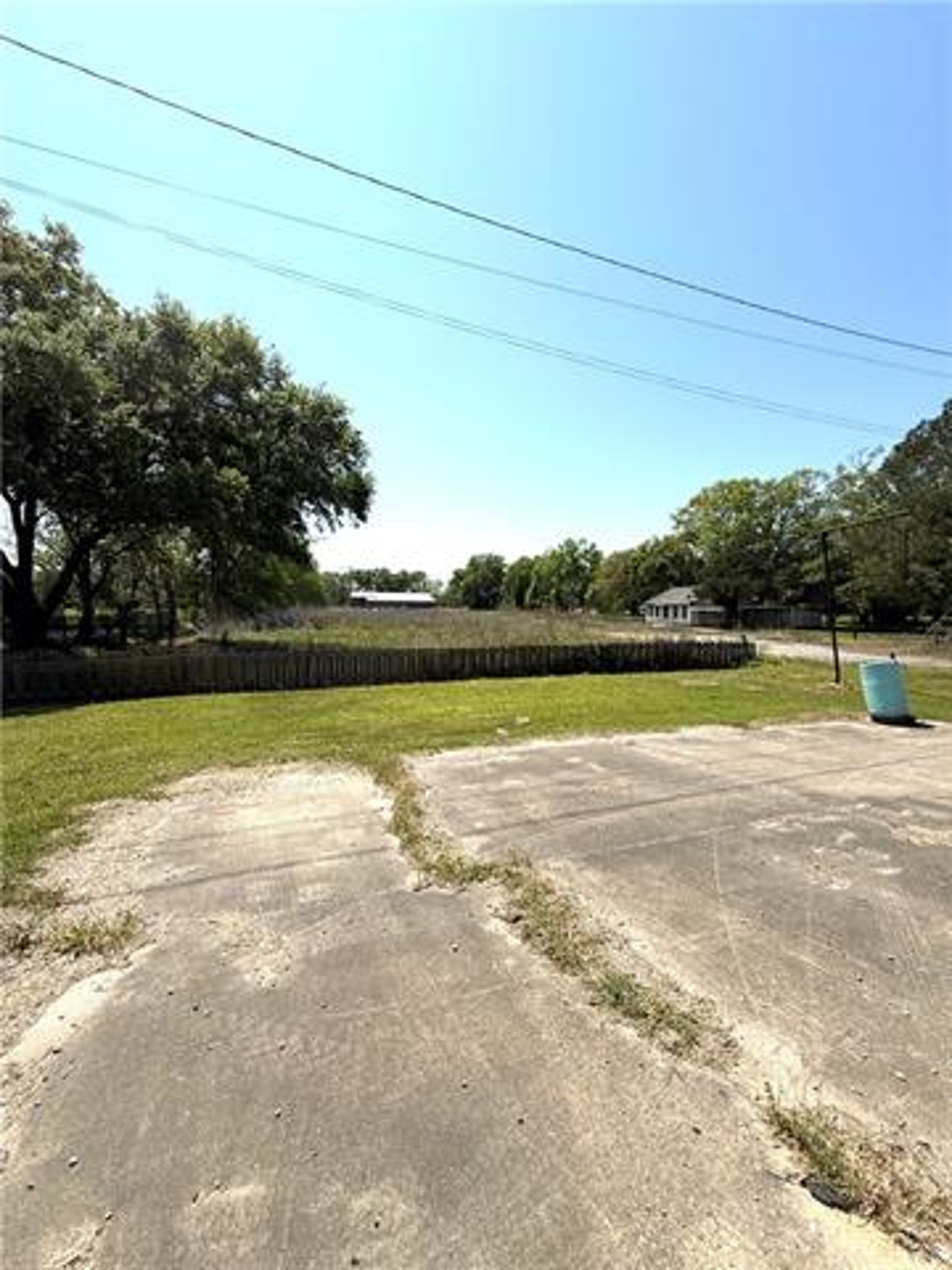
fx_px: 513
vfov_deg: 102.1
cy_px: 635
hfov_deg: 85.7
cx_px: 476
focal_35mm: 14
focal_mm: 2.22
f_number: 2.2
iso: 50
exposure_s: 1/3125
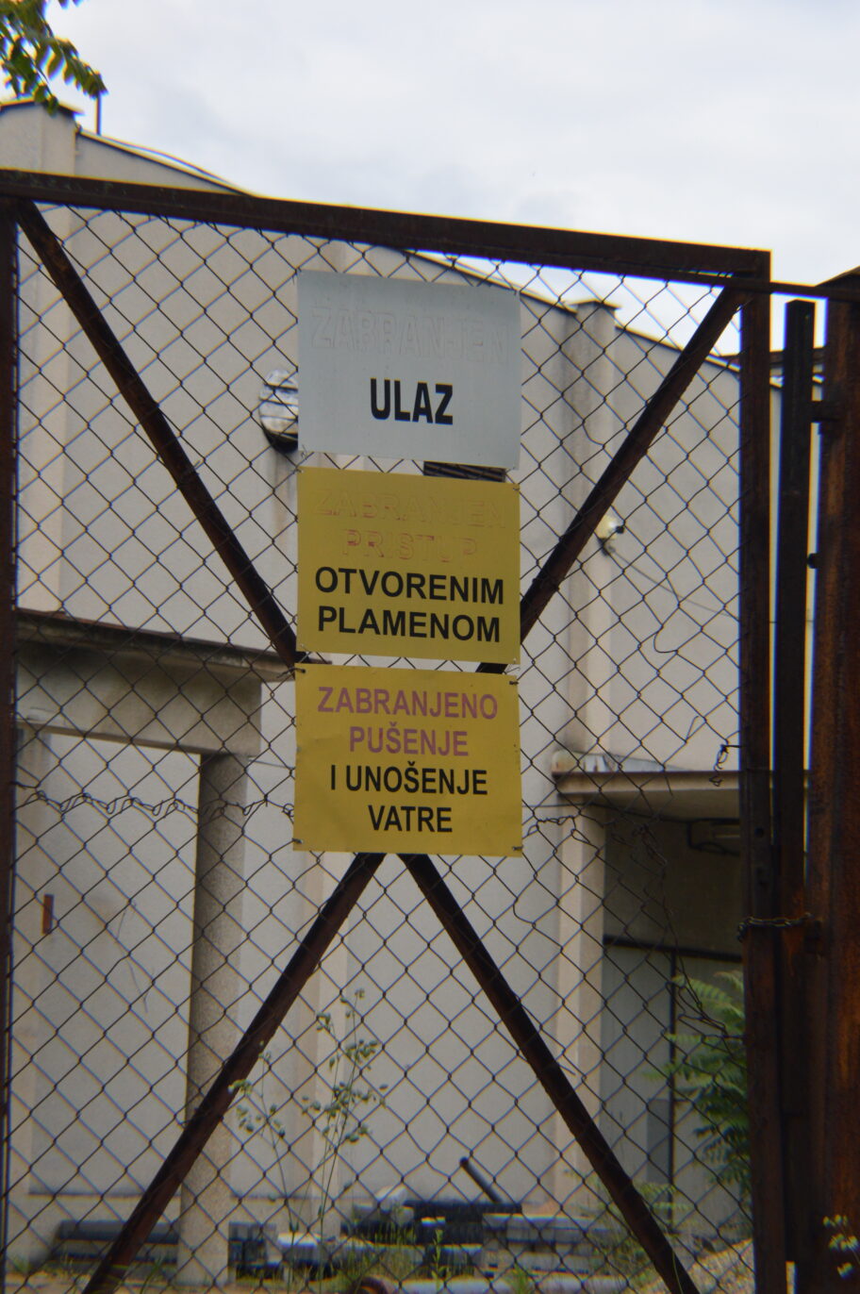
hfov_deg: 23.7
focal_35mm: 57
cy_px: 647
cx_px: 430
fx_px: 2046
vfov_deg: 35.1
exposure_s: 1/500
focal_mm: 38
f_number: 11
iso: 800
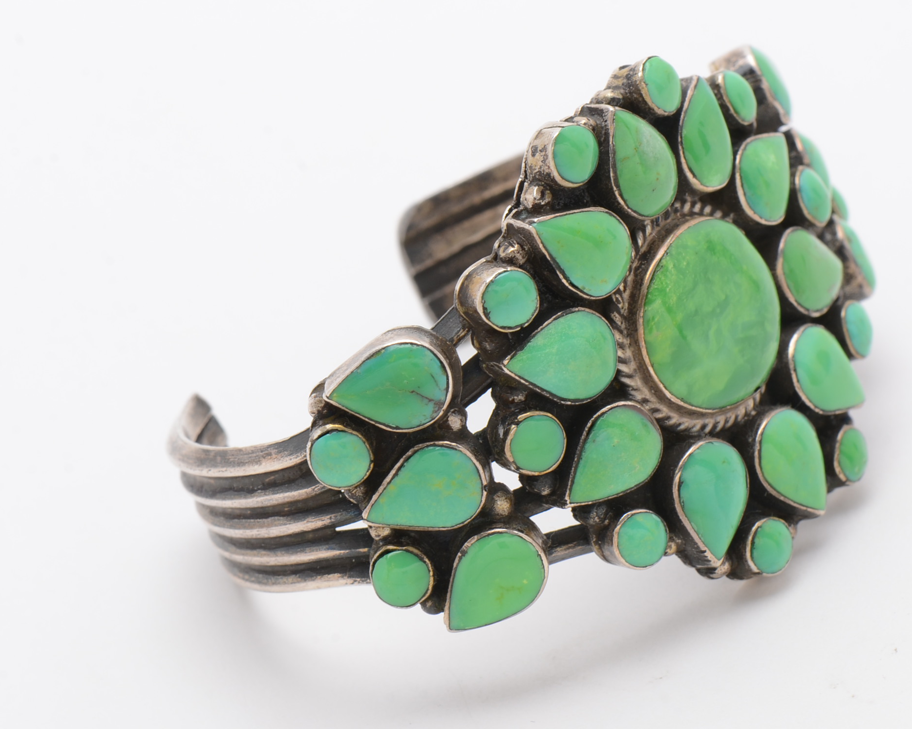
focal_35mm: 158
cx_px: 600
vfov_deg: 9.8
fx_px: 4254
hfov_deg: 12.2
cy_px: 362
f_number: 14
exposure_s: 1/125
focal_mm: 85
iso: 200
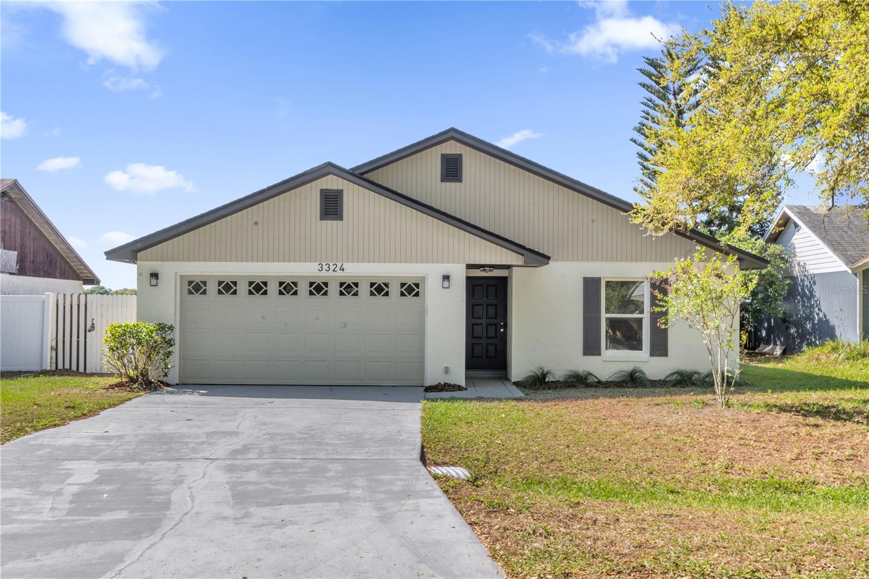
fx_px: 845
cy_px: 290
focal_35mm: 35
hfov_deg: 54.4
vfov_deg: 37.8
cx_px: 434
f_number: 20
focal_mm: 35
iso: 160
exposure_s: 1/100
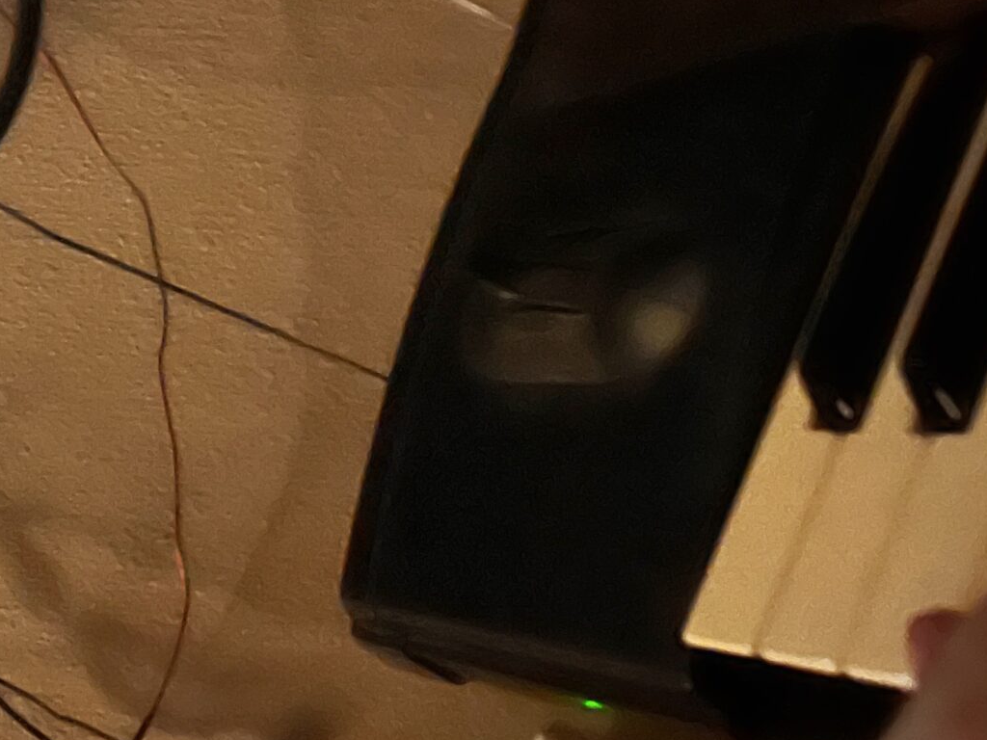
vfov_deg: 22.4
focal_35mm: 65
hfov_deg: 28.3
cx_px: 42
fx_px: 1853
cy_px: 211
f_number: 1.5
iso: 2500
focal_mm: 5.7
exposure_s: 1/15
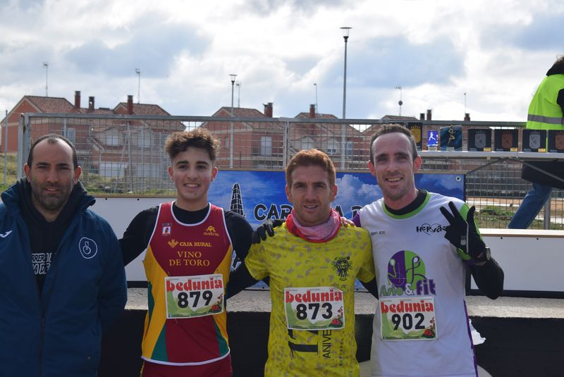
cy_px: 188
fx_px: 1294
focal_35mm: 82
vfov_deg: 16.6
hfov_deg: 24.6
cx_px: 282
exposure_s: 1/2000
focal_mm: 55
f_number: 7.1
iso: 400
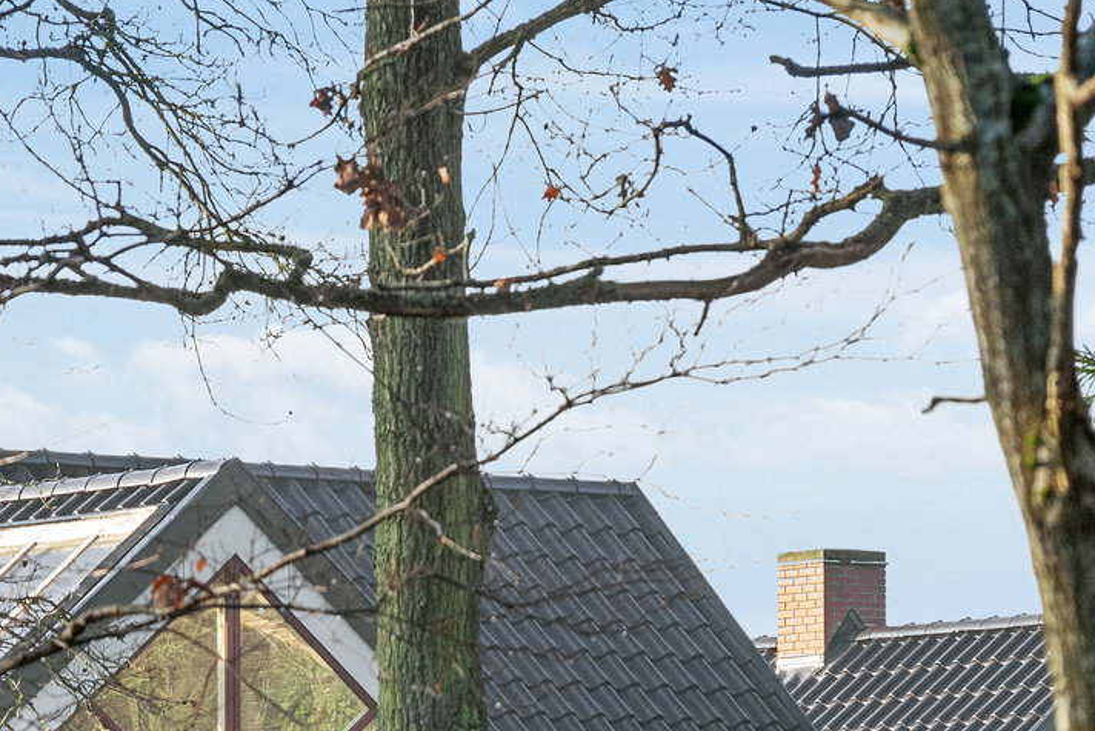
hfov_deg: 6.9
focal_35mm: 299
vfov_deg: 4.6
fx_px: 9096
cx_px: 178
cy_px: 1199
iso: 400
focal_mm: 71
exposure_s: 1/400
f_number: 5.6
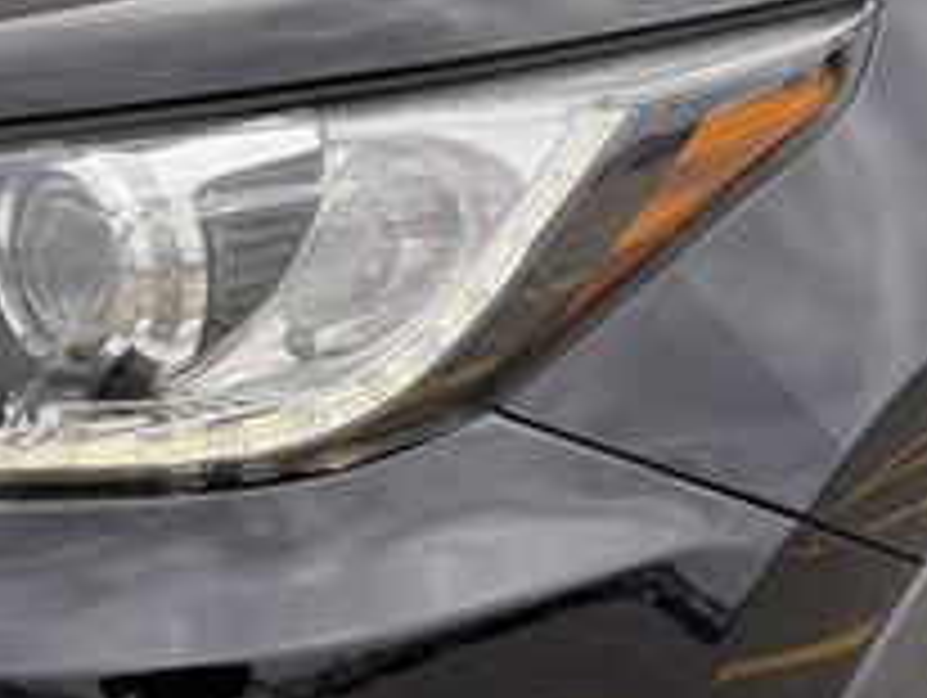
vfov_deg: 27.5
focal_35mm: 53
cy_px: 272
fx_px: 1421
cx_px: 72
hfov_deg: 33.9
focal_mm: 5.96
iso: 50
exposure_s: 1/361
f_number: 1.6
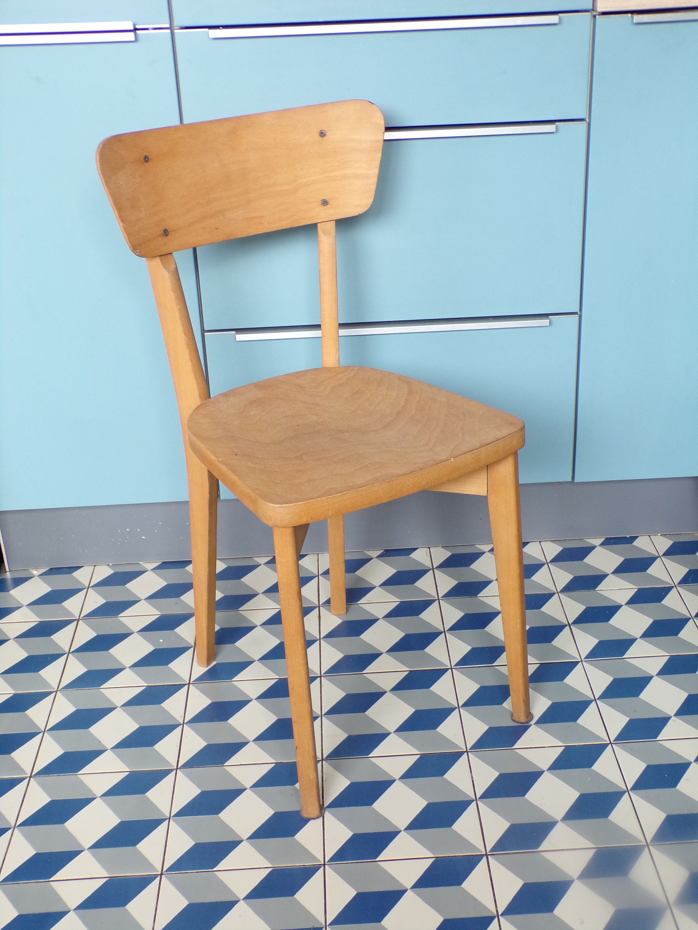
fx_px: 1129
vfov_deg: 44.8
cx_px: 349
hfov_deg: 34.3
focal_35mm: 42
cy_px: 465
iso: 200
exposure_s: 1/18
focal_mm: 7.6
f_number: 3.4
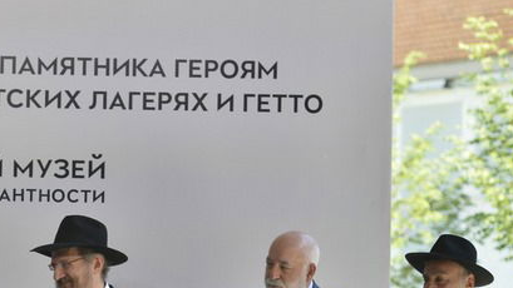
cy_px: 272
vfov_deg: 5.6
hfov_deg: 10.0
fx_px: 2924
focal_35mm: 215
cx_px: 108
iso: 1000
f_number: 4
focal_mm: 105
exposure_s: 1/1250
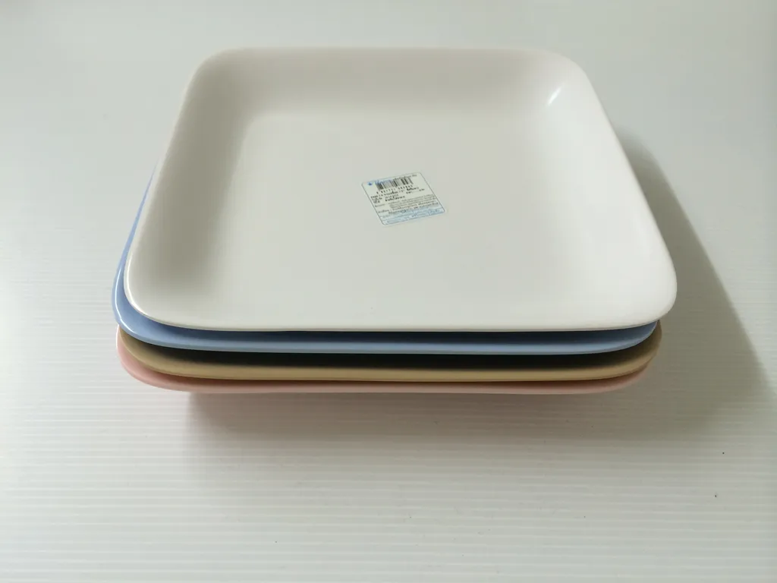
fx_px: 673
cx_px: 388
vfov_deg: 46.8
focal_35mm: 30
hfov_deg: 60.0
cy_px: 292
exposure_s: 1/33
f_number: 2.2
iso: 100
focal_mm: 4.12
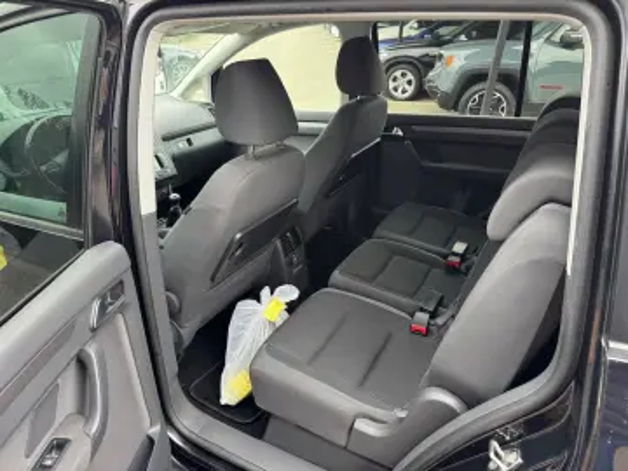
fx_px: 435
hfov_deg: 71.6
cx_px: 314
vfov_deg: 56.8
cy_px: 236
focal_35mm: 24
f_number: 1.78
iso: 100
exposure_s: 1/131
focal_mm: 6.76
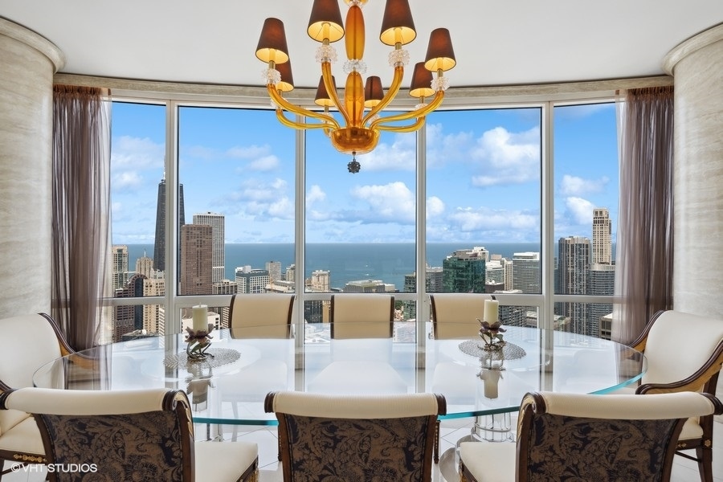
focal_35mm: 19
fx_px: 382
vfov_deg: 64.6
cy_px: 241
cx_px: 362
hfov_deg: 86.9
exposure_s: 1/45
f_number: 9.5
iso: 200
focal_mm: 19
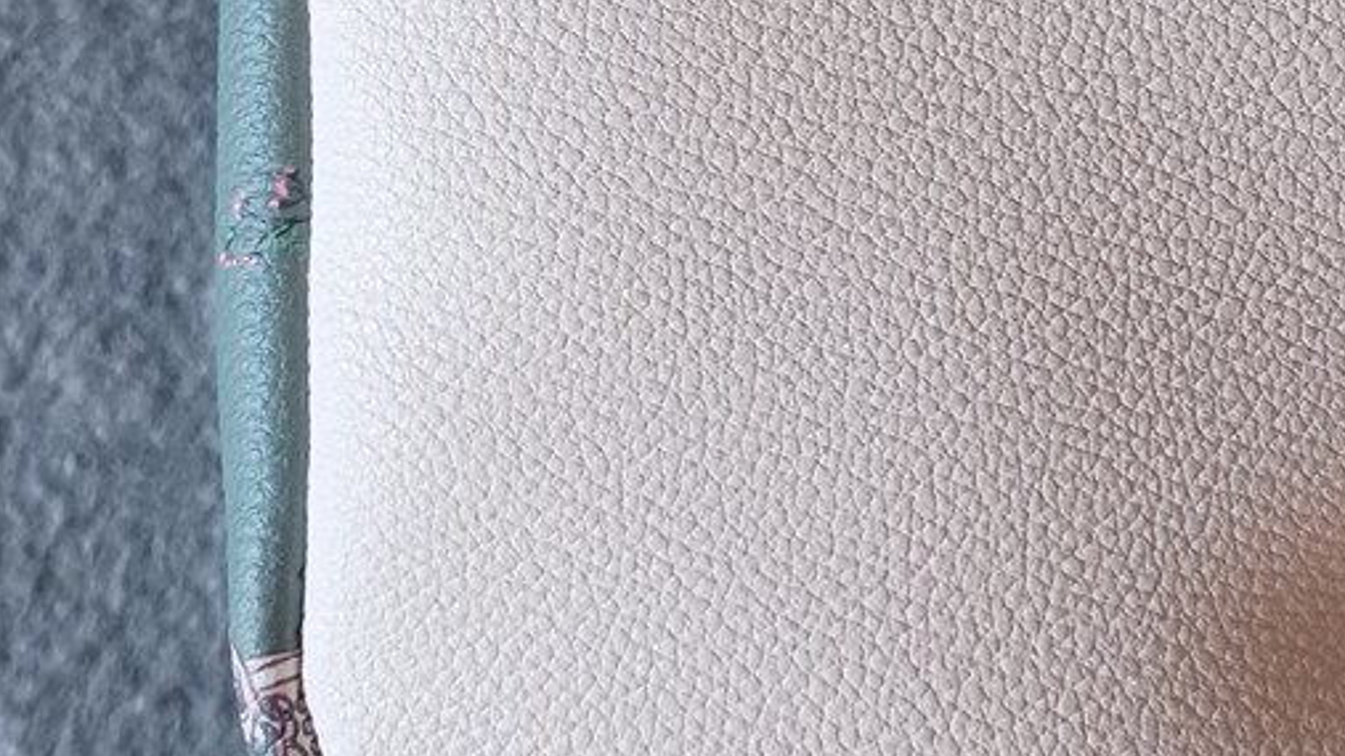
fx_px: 1961
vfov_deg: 20.1
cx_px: 974
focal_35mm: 55
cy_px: -218
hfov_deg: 37.1
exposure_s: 1/60.2
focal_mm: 4.6
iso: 200
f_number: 1.8
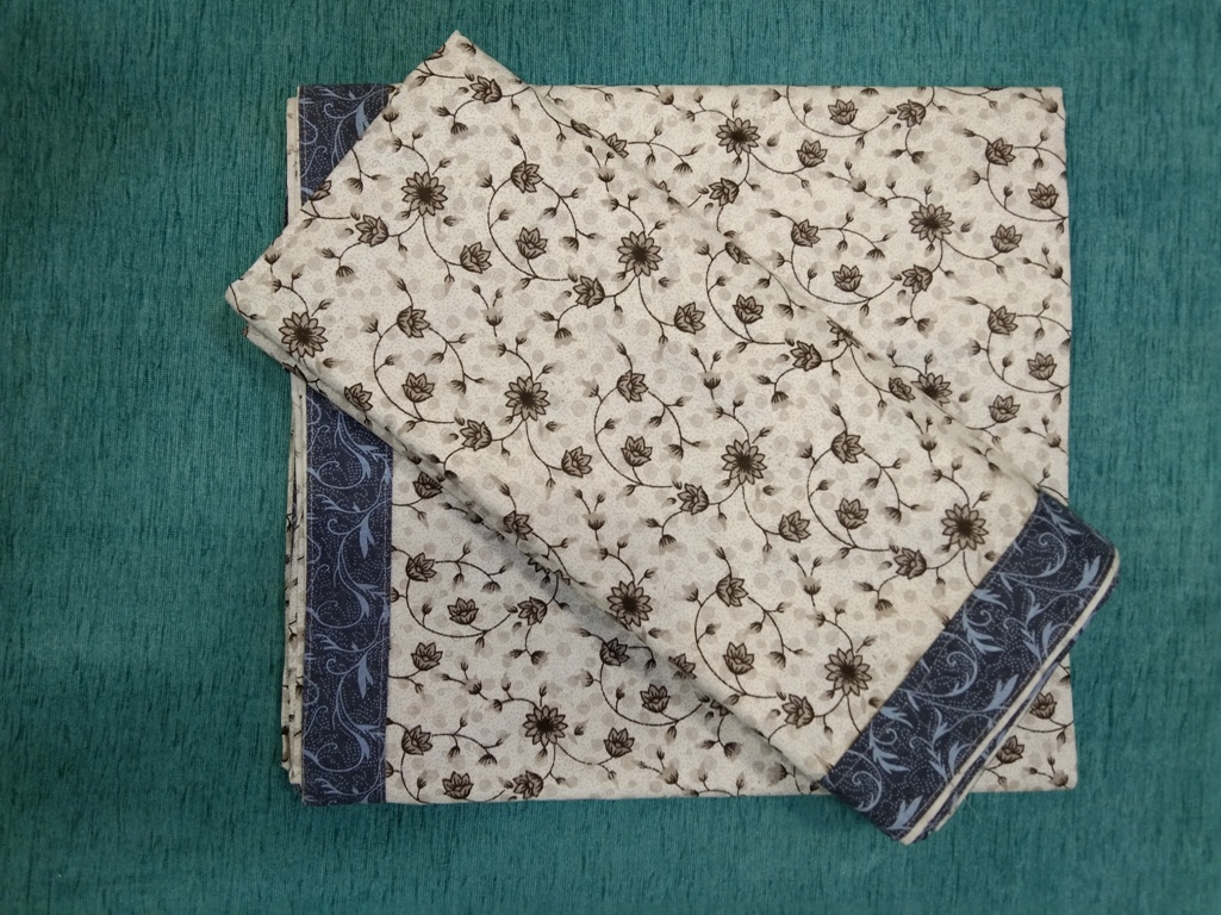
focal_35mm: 31
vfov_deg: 45.4
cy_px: 458
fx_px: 1093
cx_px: 610
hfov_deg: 58.4
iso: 234
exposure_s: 1/50
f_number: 2.2
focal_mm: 3.69
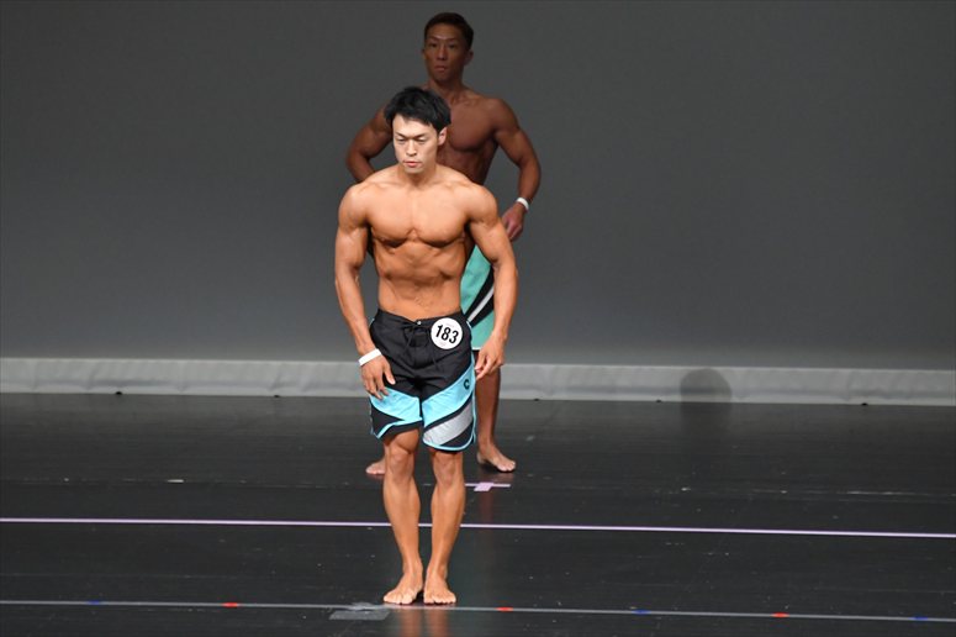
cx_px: 478
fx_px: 9157
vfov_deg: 4.0
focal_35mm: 345
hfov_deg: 6.0
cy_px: 318
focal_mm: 230
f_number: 5.6
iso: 4000
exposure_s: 1/400
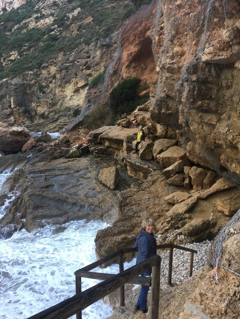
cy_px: 160
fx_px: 268
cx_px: 120
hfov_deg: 48.2
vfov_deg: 61.7
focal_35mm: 29
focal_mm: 4.15
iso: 32
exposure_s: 1/100
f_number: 2.2
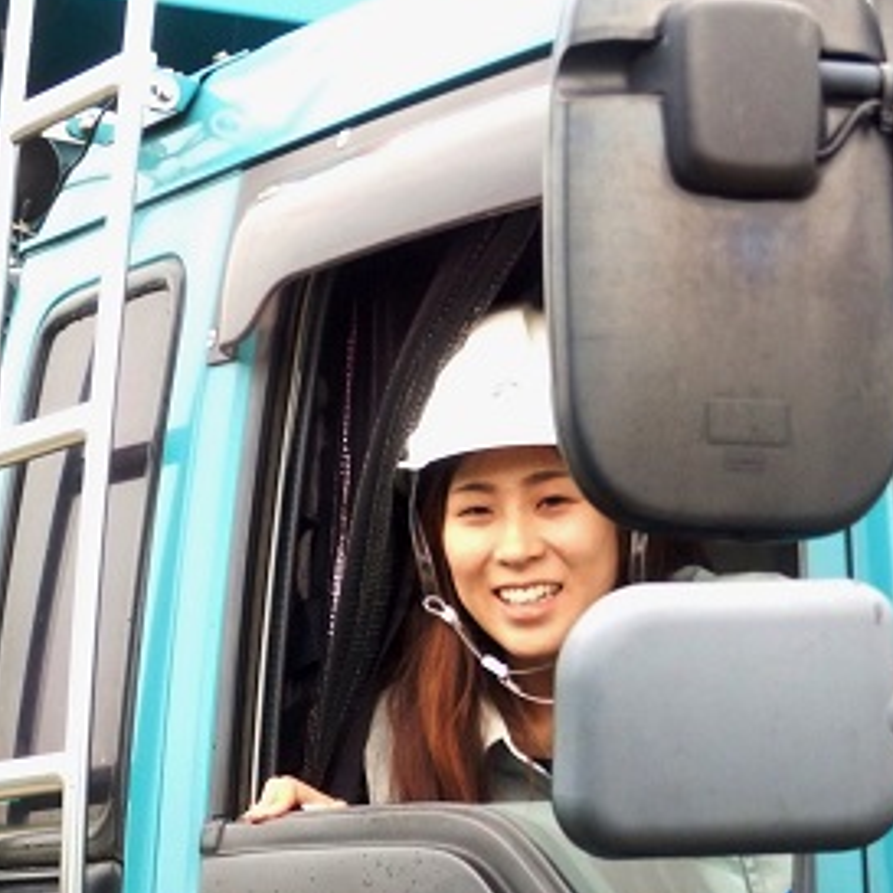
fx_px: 3999
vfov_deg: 12.7
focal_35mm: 137
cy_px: 379
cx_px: 569
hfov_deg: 12.7
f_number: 4.8
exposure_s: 1/80
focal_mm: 15.8
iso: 800
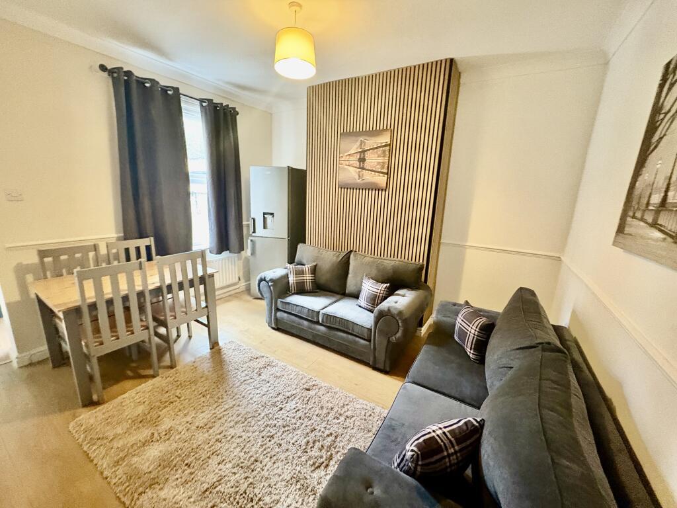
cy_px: 254
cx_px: 338
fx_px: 274
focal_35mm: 14
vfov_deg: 85.7
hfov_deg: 102.1
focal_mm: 2.22
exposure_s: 1/33
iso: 800
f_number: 2.2
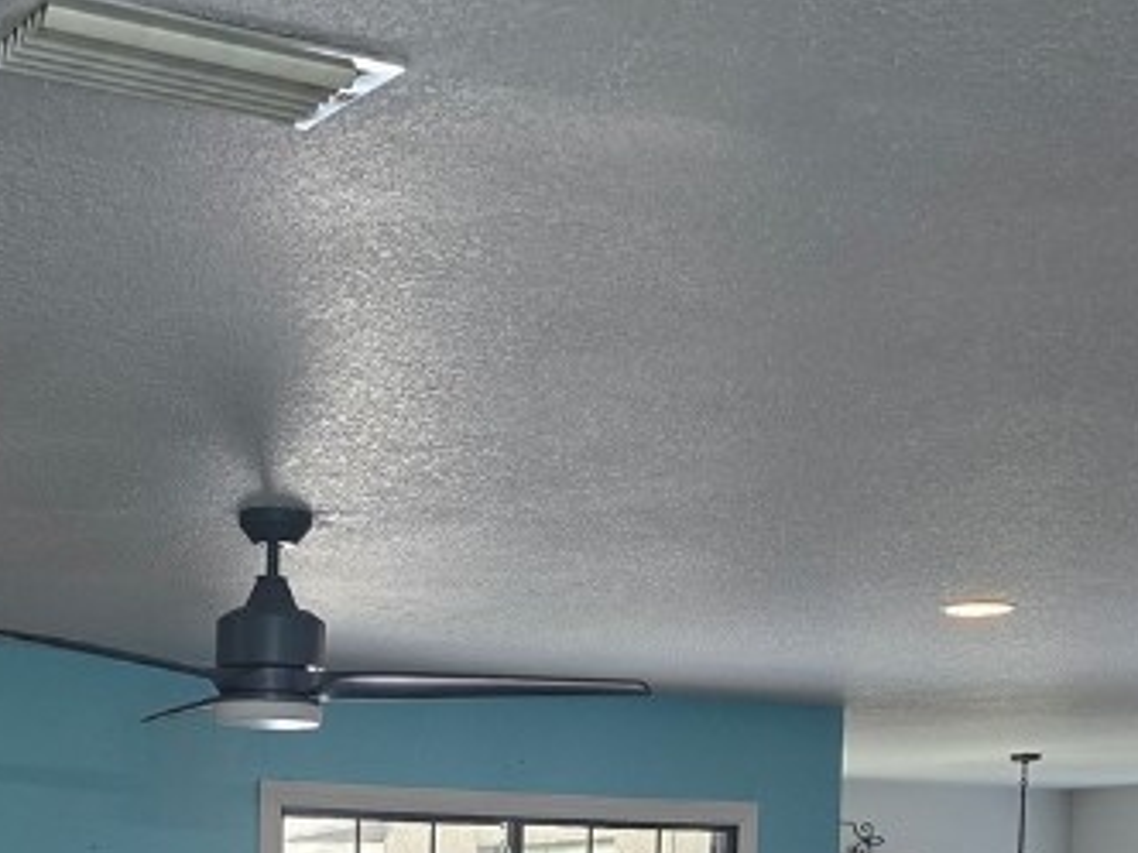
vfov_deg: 18.8
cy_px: 1199
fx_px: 2334
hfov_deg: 27.0
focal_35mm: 71
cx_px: 278
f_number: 1.7
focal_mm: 6.3
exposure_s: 1/120
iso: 320
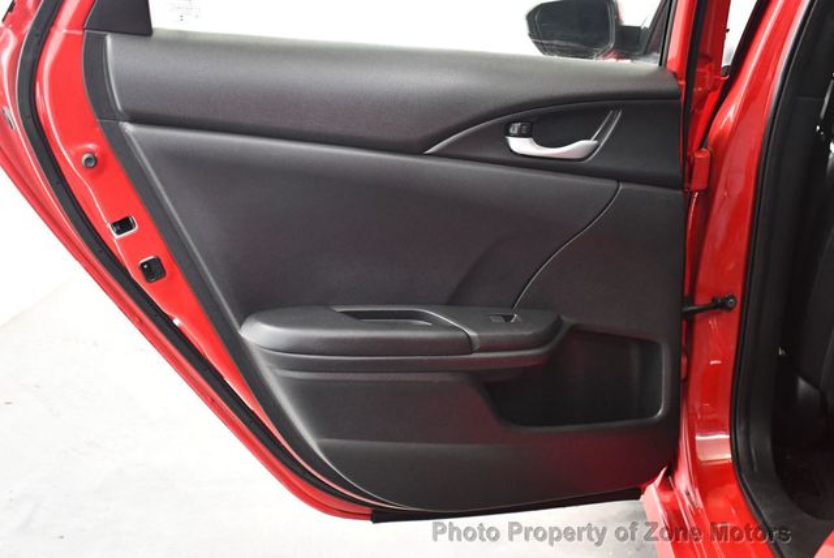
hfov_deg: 44.5
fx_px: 1020
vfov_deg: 30.6
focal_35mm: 44
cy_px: 279
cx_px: 417
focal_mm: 22
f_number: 3.8
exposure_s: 1/60
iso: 3200
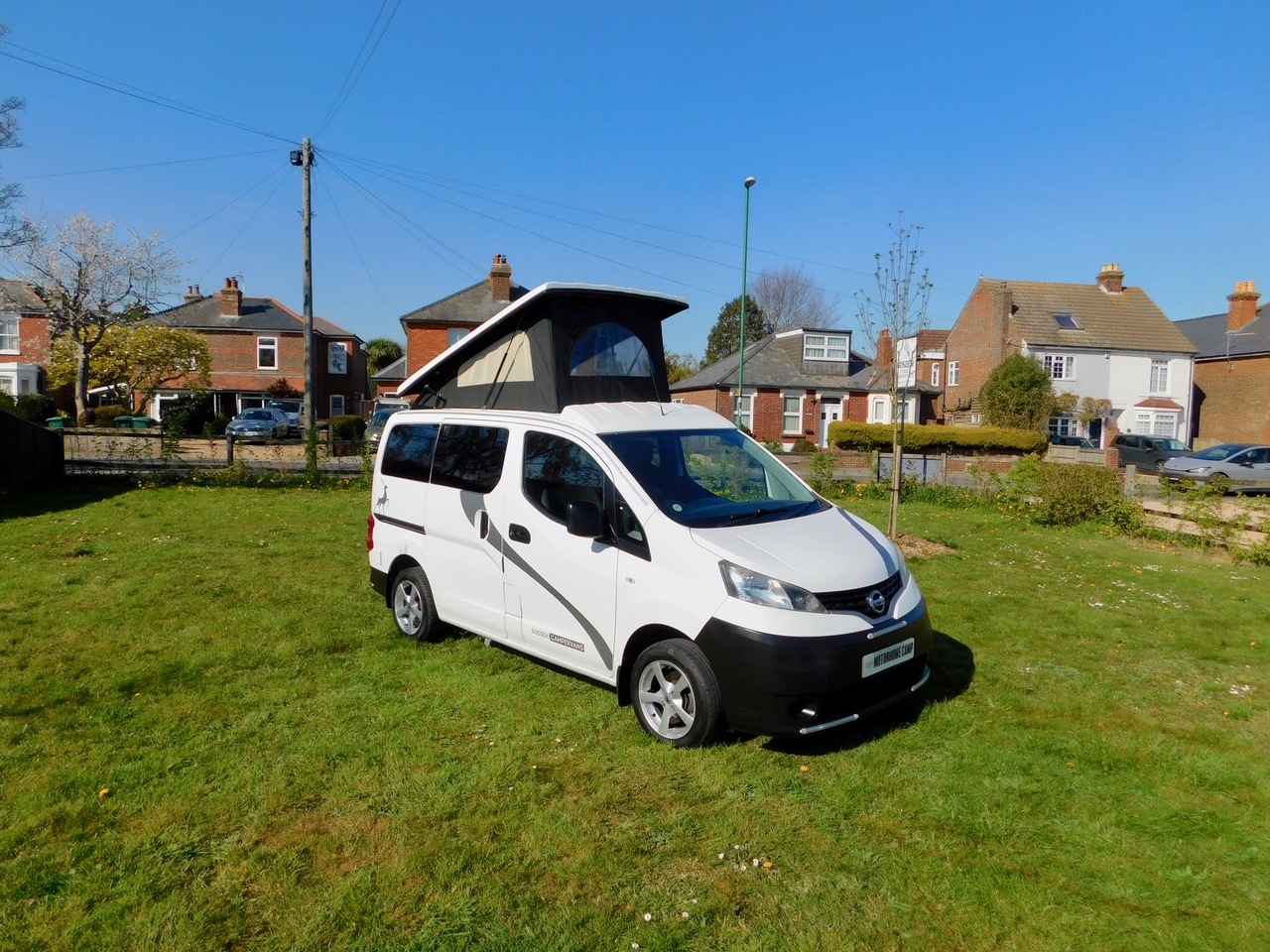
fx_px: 844
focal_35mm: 23
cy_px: 476
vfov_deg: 58.9
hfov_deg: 73.9
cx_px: 635
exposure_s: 1/800
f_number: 6
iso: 125
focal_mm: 4
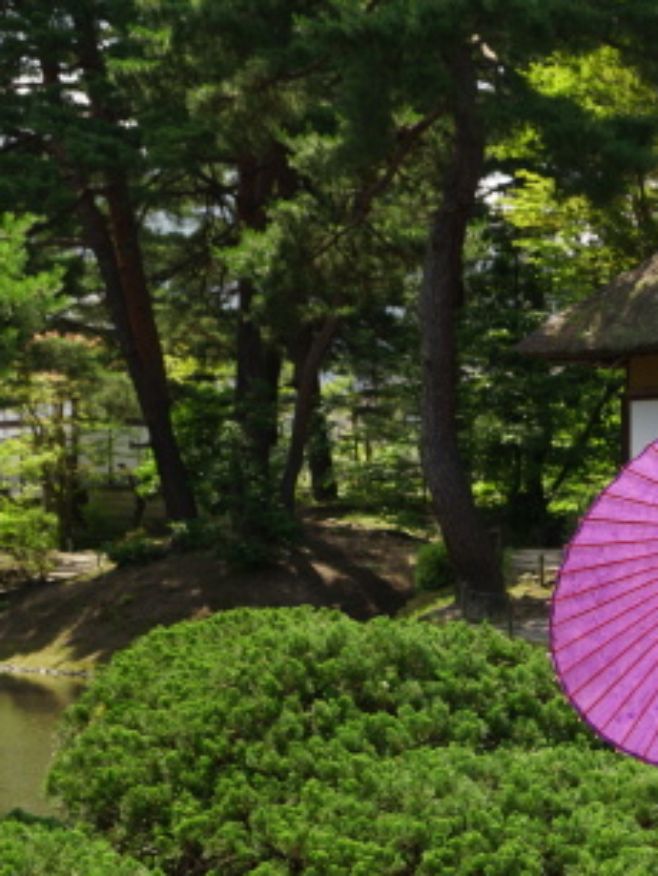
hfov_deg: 13.5
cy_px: 749
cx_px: 1010
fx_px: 2607
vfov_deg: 18.8
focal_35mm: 103
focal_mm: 41
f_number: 9
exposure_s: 1/80
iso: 100
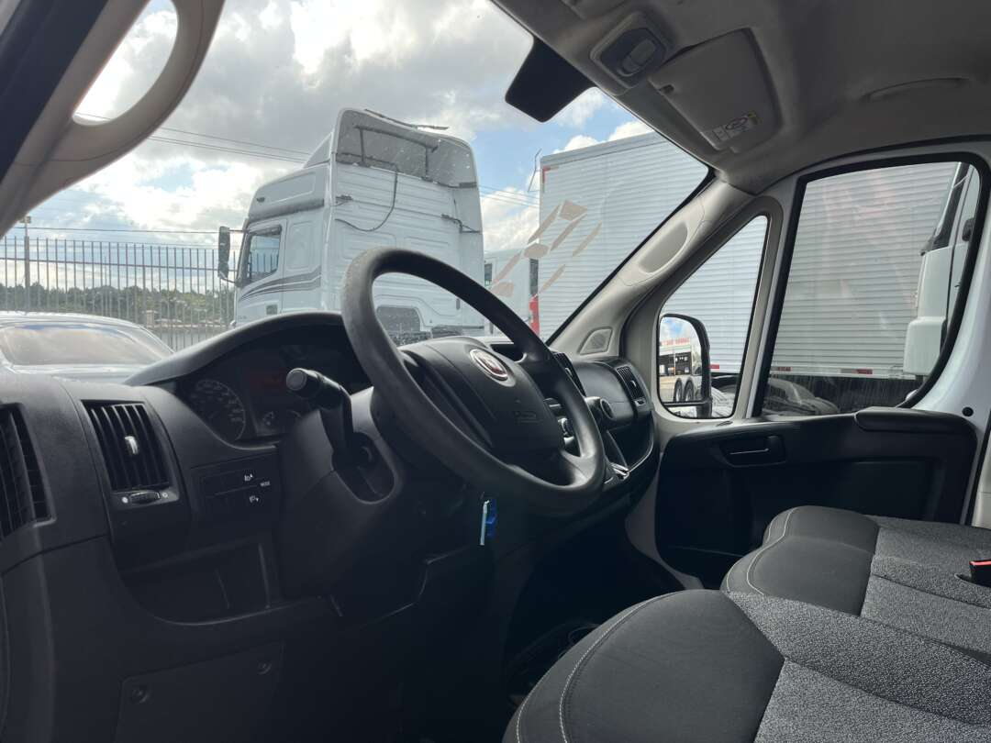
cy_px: 372
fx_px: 744
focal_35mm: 26
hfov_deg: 67.3
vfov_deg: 53.1
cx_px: 496
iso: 50
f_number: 1.6
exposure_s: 1/827
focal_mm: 5.1
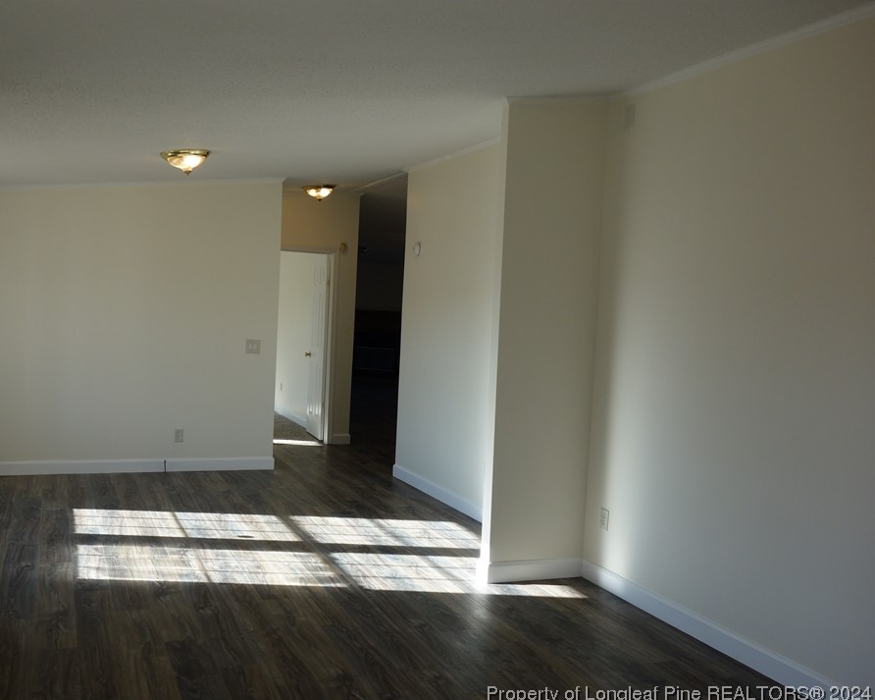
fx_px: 828
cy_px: 353
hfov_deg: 55.2
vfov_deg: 45.8
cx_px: 343
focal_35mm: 32
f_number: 5
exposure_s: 1/160
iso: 200
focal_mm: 10.4
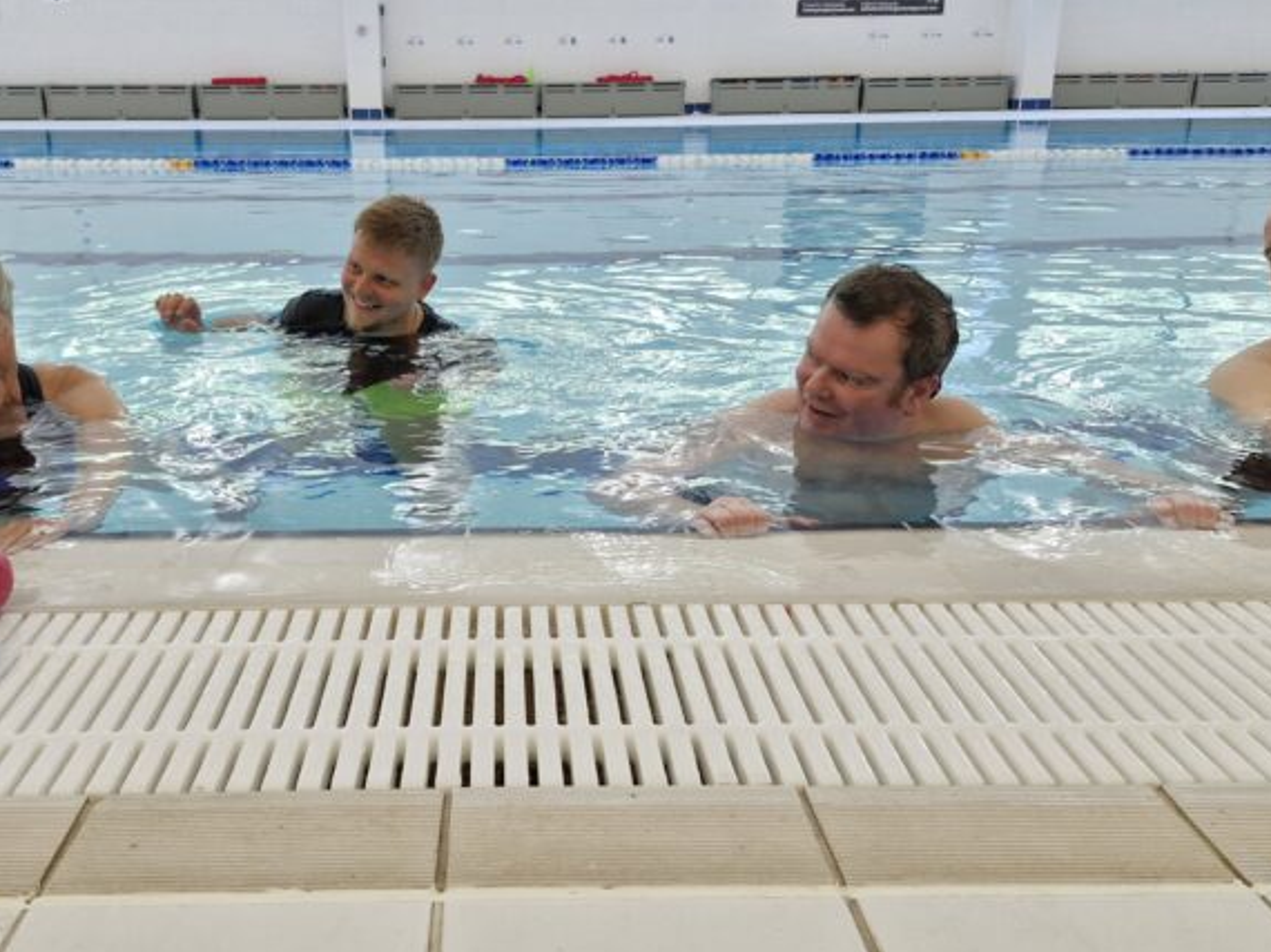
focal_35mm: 31
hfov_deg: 57.8
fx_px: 1138
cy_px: 426
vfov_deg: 45.3
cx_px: 497
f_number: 1.8
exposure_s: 1/100
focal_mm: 5.54
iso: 160
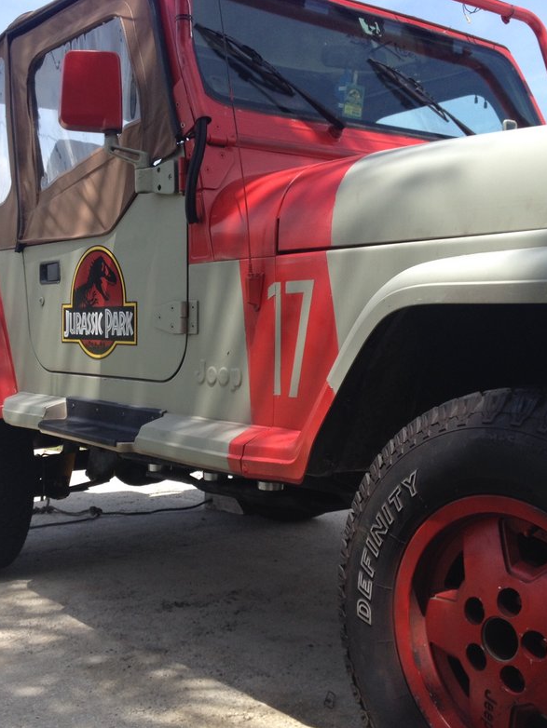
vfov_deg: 40.4
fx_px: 990
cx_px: 233
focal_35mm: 47
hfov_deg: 30.8
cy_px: 366
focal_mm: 4.28
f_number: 2.4
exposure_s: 1/1022
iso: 50
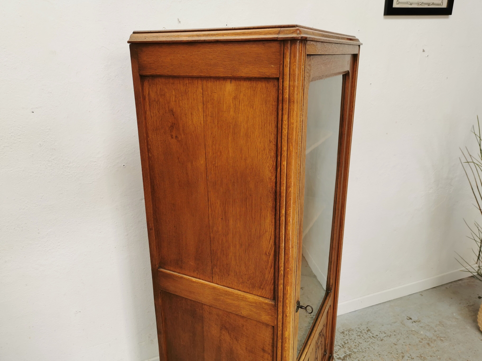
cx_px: 241
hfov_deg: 65.3
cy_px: 180
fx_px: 376
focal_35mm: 27
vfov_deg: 51.4
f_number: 1.8
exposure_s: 1/158
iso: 50
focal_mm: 5.58
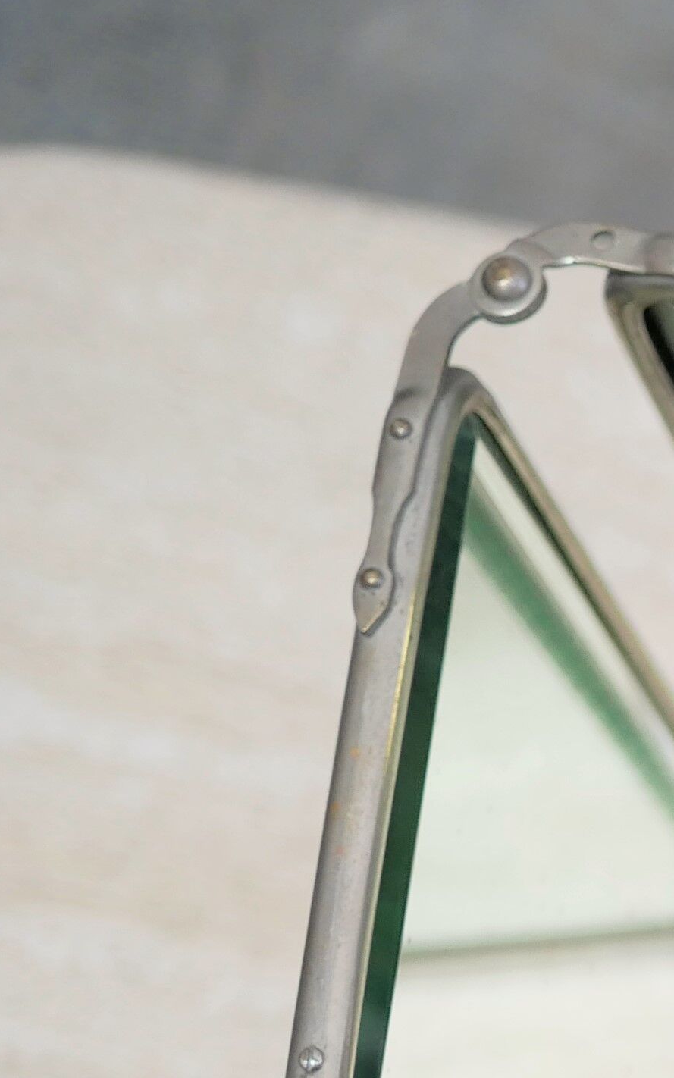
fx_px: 4026
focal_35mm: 137
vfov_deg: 14.8
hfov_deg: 8.7
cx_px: 1638
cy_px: 1246
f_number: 1.7
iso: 320
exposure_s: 1/60
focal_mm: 20
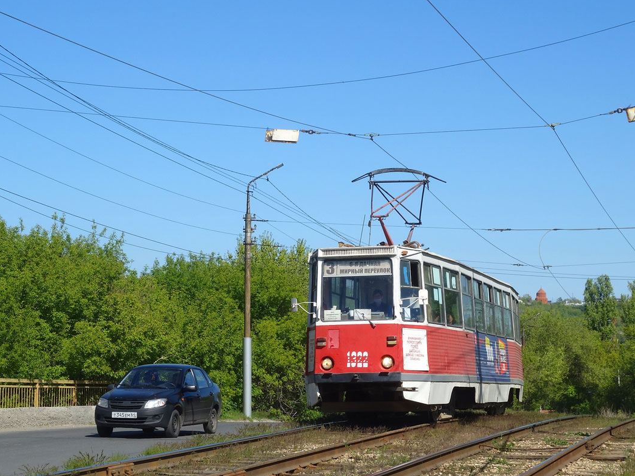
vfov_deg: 25.2
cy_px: 238
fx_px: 1064
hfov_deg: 33.2
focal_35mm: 58
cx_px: 360
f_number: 7.1
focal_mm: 19.75
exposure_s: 1/500
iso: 125
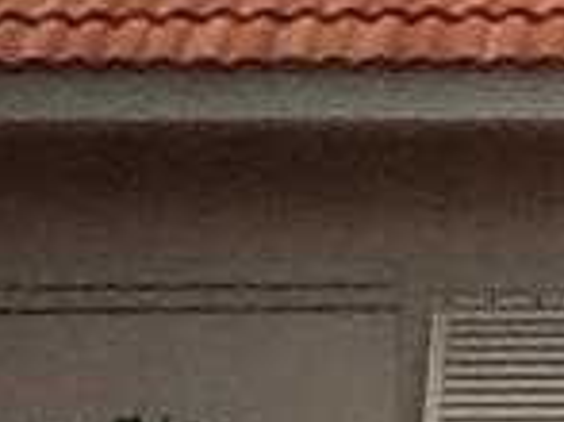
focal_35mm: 288
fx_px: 4689
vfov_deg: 5.2
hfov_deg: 6.7
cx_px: 1151
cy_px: 100
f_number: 2.4
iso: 40
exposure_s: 1/557
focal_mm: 2.03
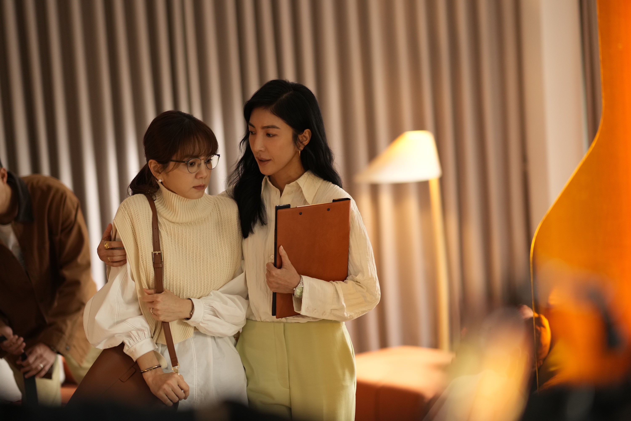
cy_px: 210
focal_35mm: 85
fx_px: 1490
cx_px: 316
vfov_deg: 16.1
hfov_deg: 23.9
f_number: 1.4
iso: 800
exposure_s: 1/250
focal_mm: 85
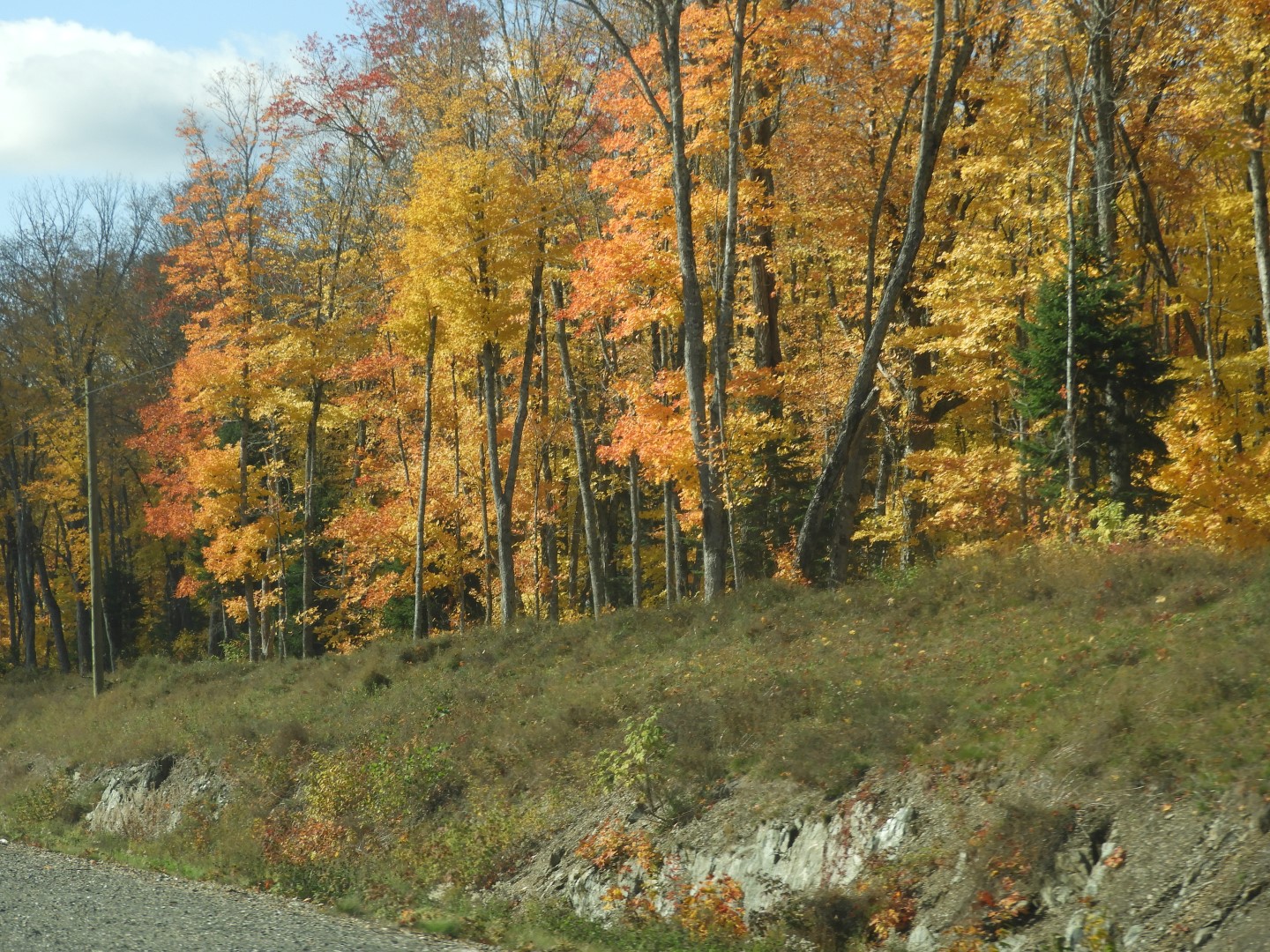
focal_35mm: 115
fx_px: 4219
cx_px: 635
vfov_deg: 12.9
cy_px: 476
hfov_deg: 17.1
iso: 100
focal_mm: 20.6
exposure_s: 1/400
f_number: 5
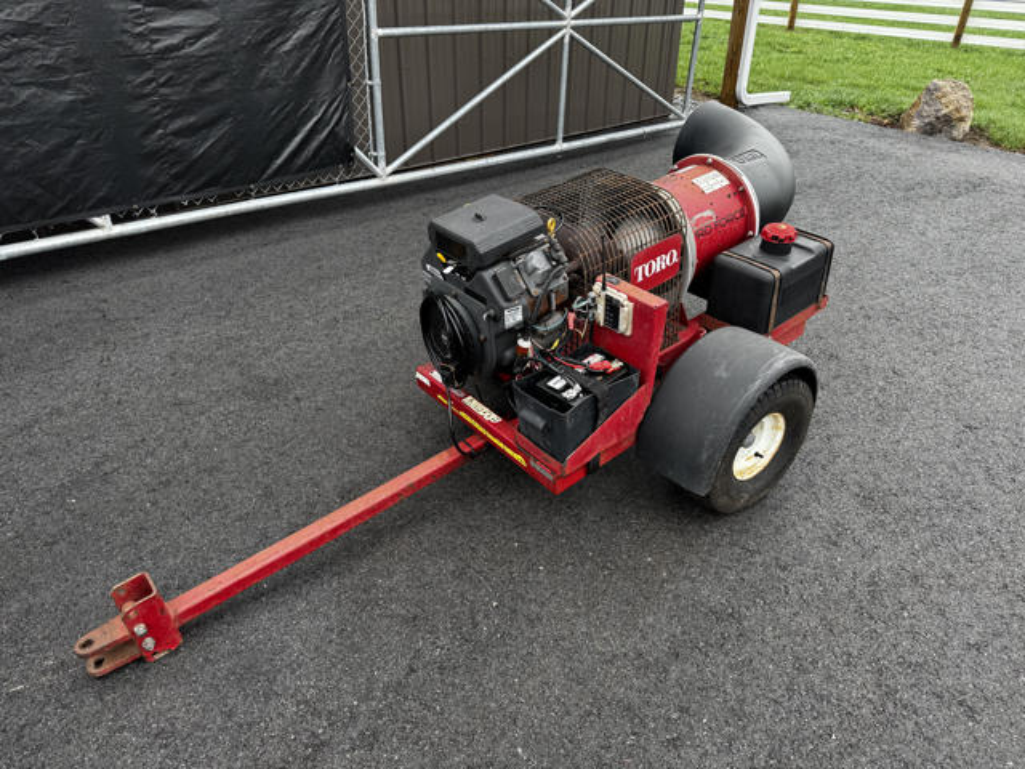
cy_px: 384
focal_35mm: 24
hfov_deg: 71.6
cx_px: 512
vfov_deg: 56.8
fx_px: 711
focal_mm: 6.76
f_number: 1.78
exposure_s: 1/409
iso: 80
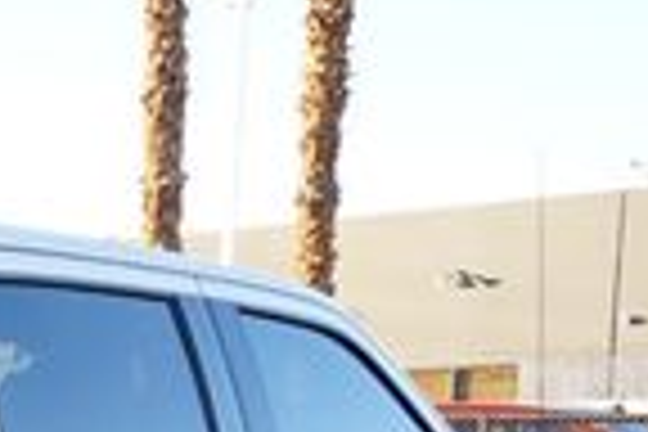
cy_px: 936
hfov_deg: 14.2
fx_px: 2272
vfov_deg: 9.9
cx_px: -558
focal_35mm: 126
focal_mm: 19
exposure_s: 1/60
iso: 100
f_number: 4.5
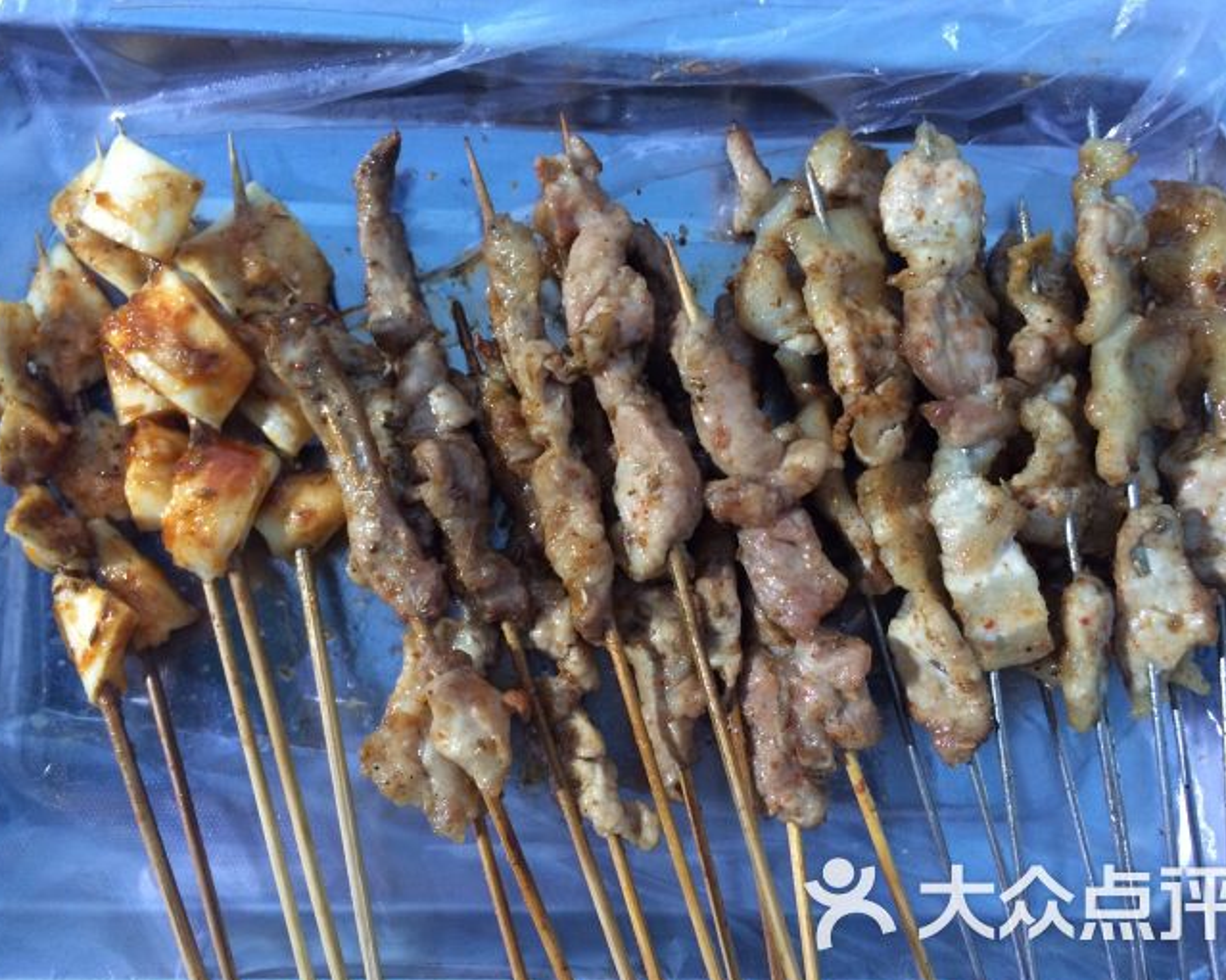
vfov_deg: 47.1
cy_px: 500
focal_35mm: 31
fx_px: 1125
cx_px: 614
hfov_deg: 57.2
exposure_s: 1/33
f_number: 2.2
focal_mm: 4.15
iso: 160
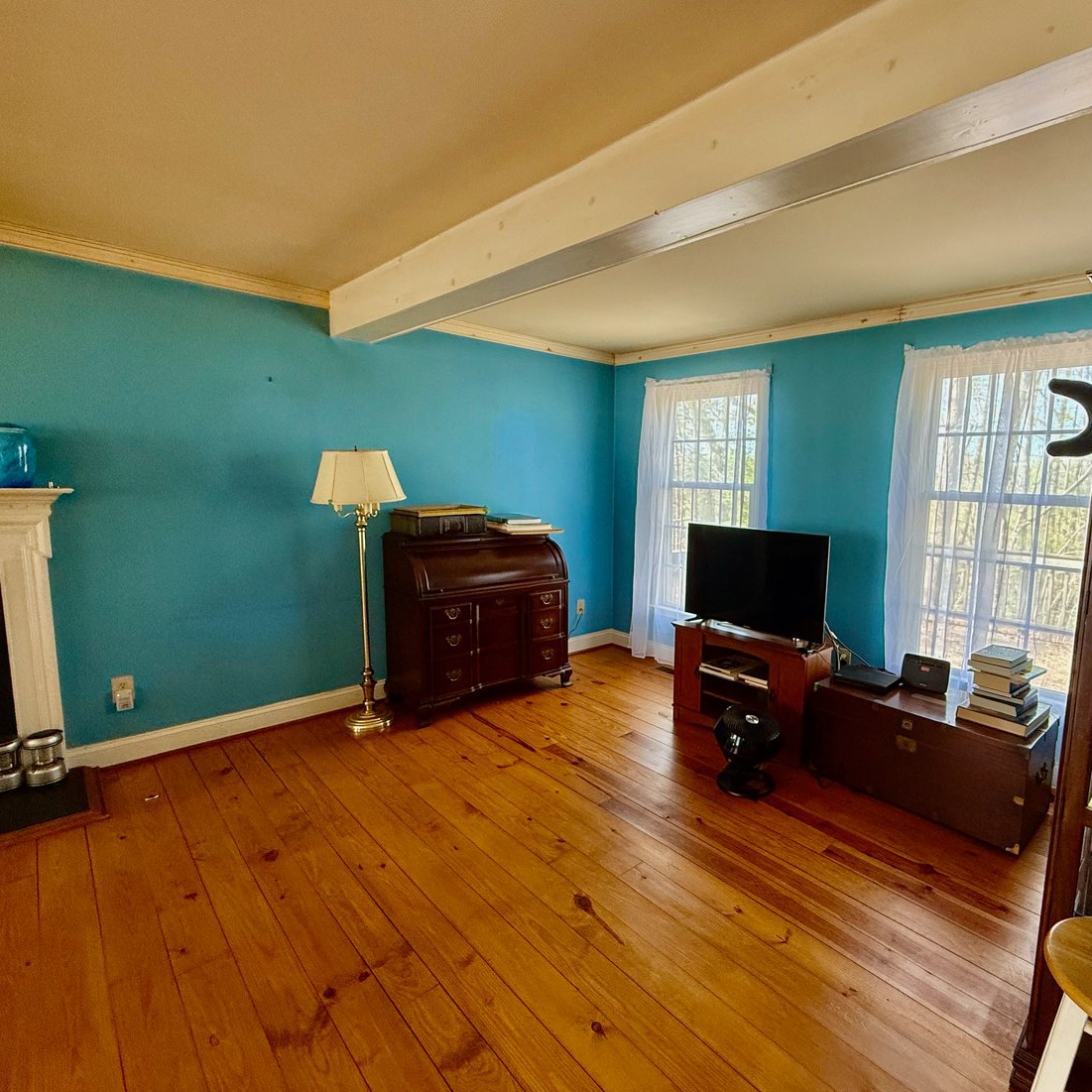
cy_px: 547
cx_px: 691
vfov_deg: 84.0
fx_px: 607
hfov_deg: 82.2
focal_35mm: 17
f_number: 2.2
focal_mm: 2.22
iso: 200
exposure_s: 1/60
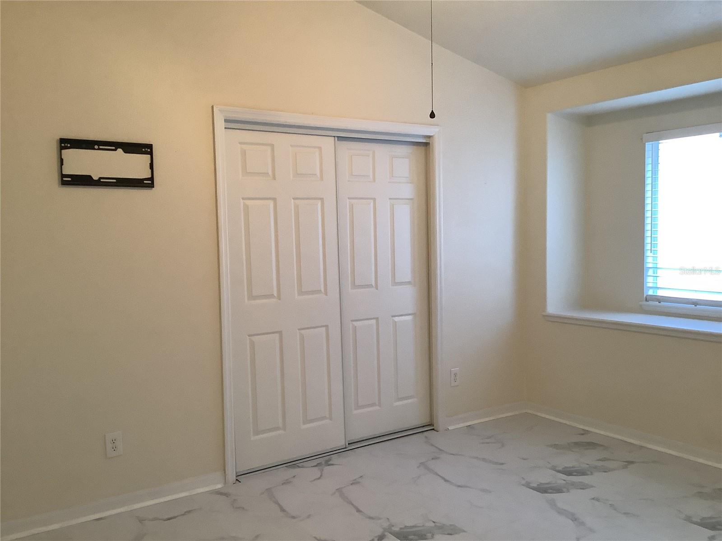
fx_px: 647
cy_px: 270
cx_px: 361
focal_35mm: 31
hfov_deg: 58.4
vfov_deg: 45.4
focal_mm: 3.3
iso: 200
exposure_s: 1/60
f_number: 2.4
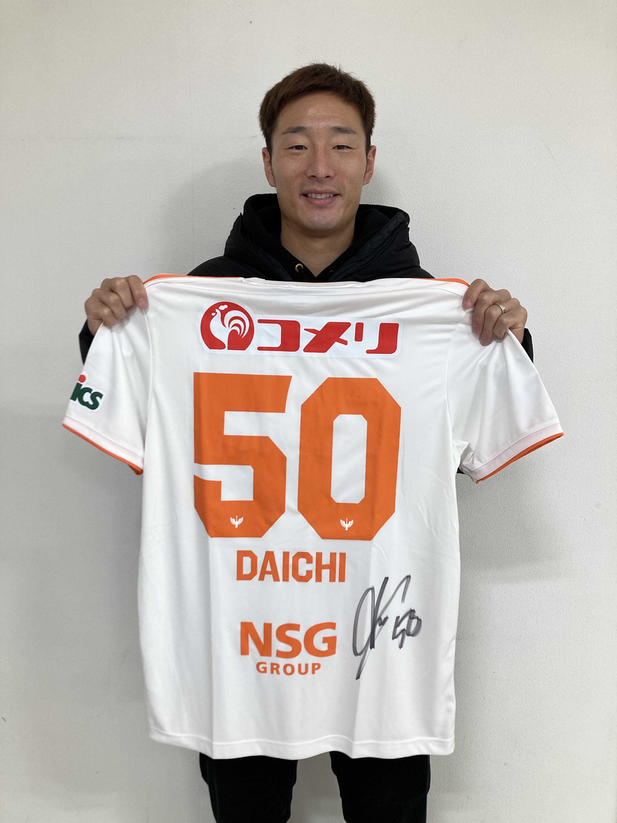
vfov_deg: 63.4
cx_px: 308
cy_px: 412
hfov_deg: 49.7
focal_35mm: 28
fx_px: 665
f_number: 1.8
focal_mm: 3.99
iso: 80
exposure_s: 1/100
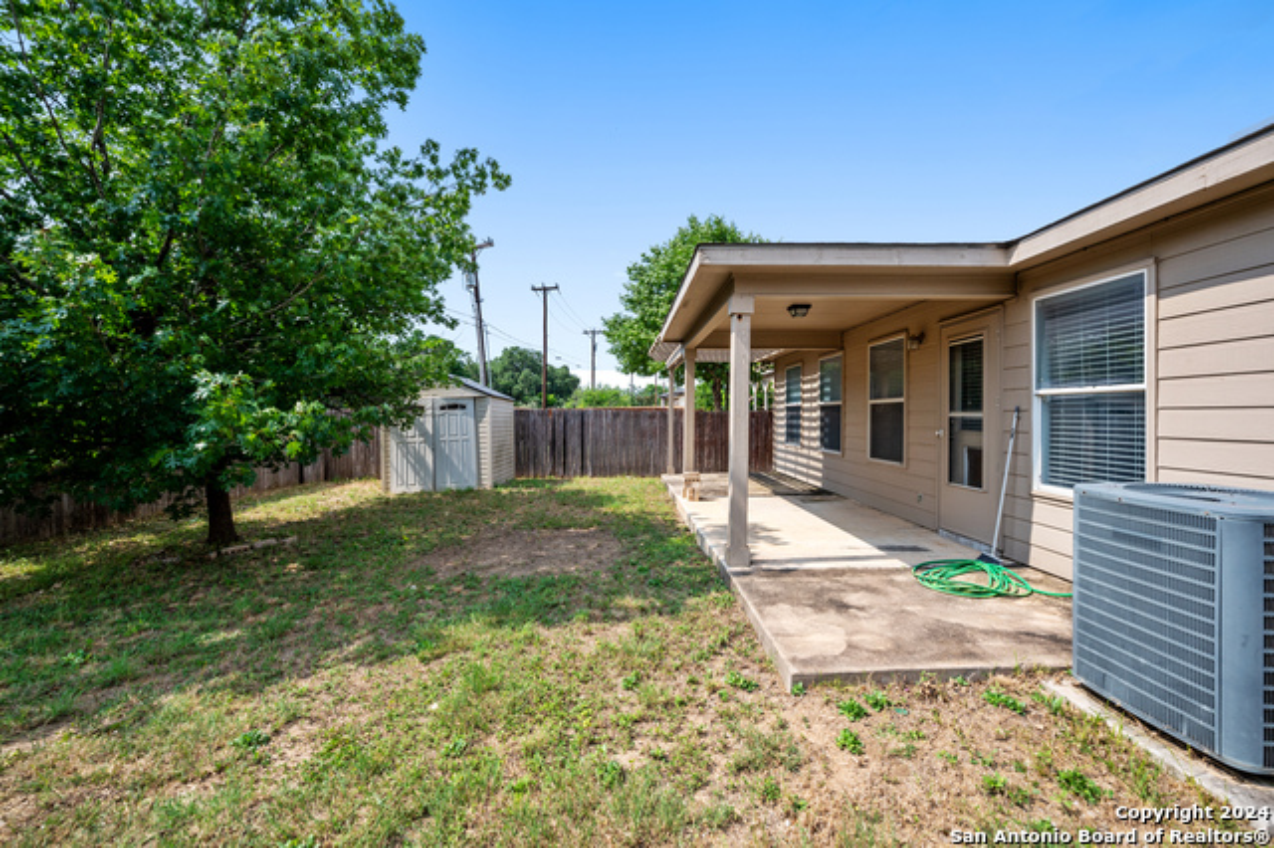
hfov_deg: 104.3
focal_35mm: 14
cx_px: 637
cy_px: 424
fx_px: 495
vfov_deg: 81.1
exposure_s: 1/640
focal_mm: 14
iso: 250
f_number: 9
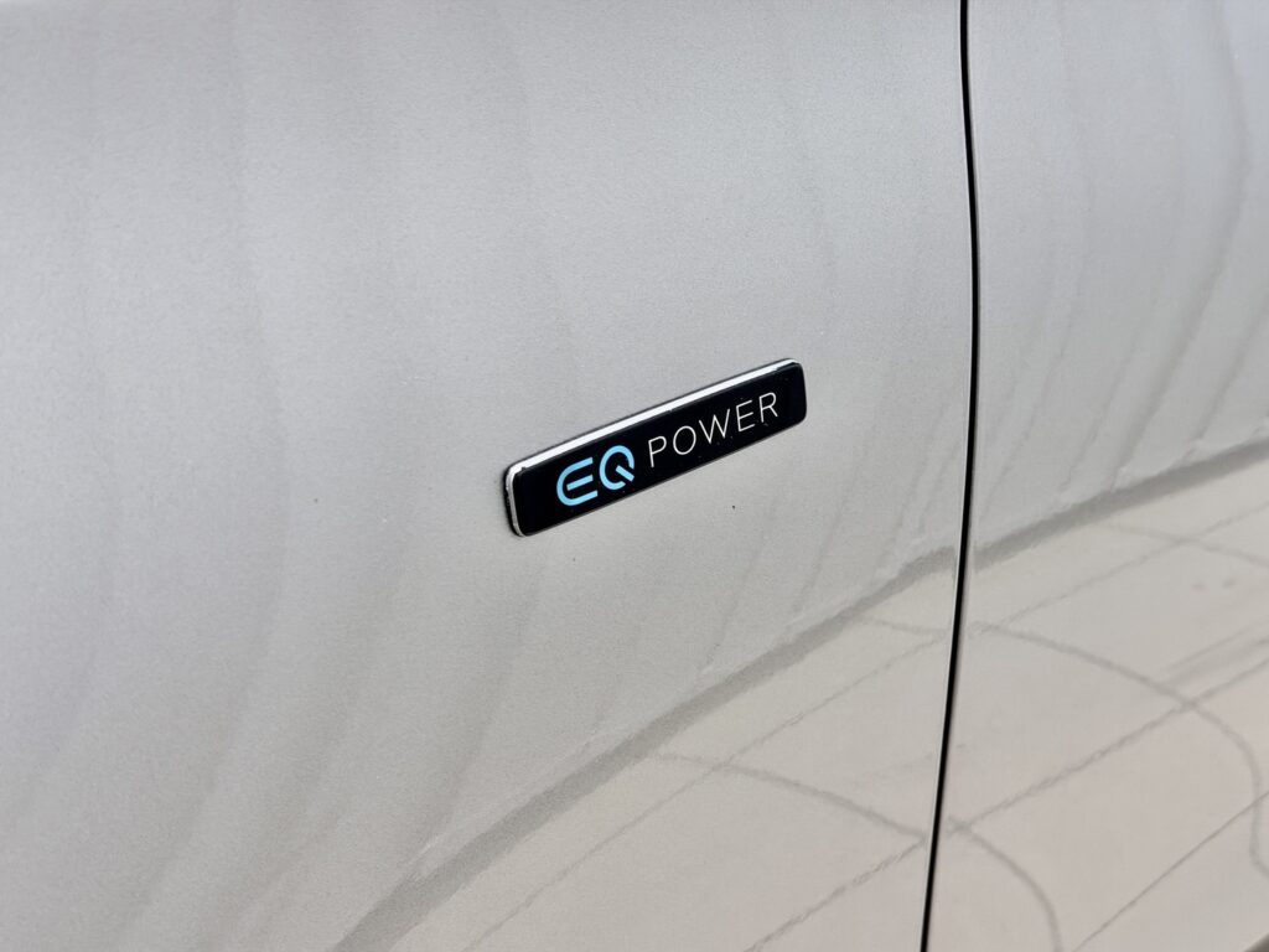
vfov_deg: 30.3
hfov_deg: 39.7
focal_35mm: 48
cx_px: 634
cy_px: 476
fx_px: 1760
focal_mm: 6.76
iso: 160
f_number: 1.78
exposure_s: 1/60
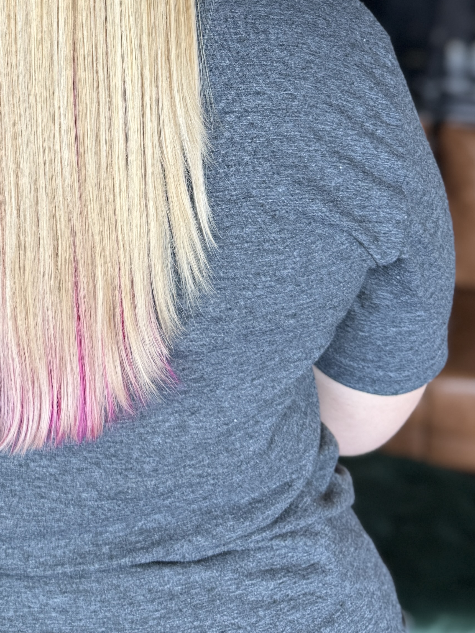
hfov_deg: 23.3
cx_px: -8
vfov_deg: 30.1
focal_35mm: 60
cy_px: 8
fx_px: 1098
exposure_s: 1/120
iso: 64
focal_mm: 6.76
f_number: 1.78
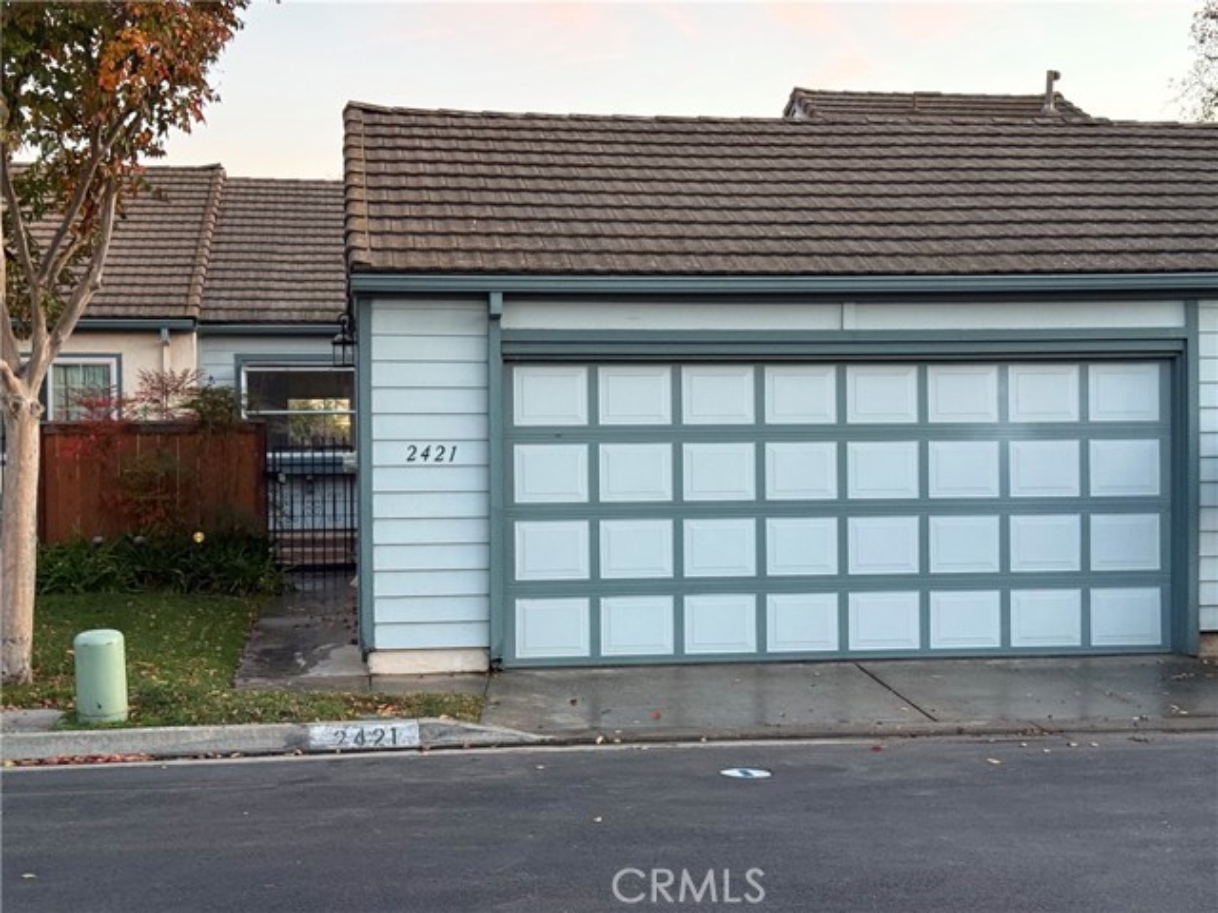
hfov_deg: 39.7
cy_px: 456
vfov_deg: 30.3
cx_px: 609
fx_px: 1689
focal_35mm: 48
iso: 320
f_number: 1.78
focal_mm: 6.76
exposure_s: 1/40
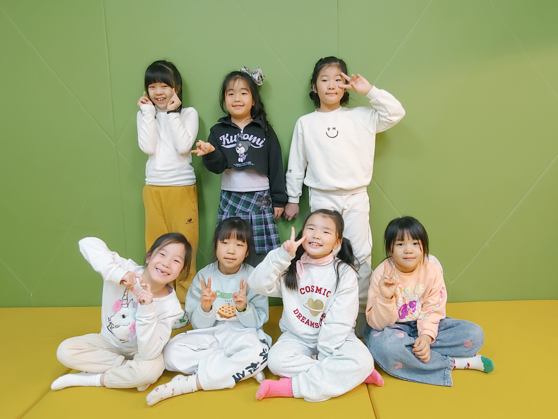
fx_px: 322
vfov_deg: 66.0
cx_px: 279
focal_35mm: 20
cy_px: 210
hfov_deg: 81.7
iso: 150
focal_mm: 2.18
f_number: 1.9
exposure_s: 1/30
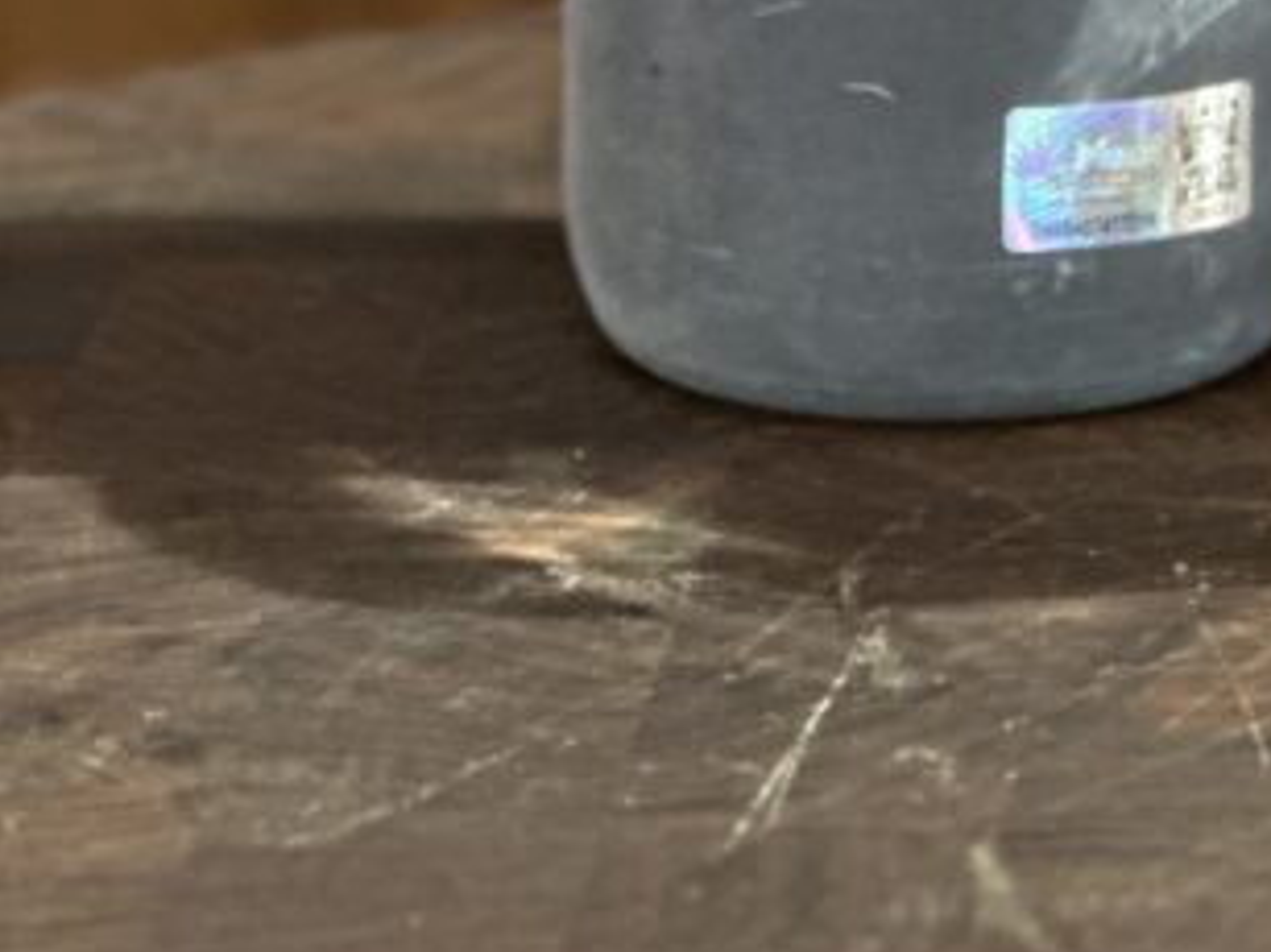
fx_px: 9433
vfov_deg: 5.7
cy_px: -613
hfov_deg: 7.6
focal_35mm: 257
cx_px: 1652
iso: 500
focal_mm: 9
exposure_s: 1/15
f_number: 2.8
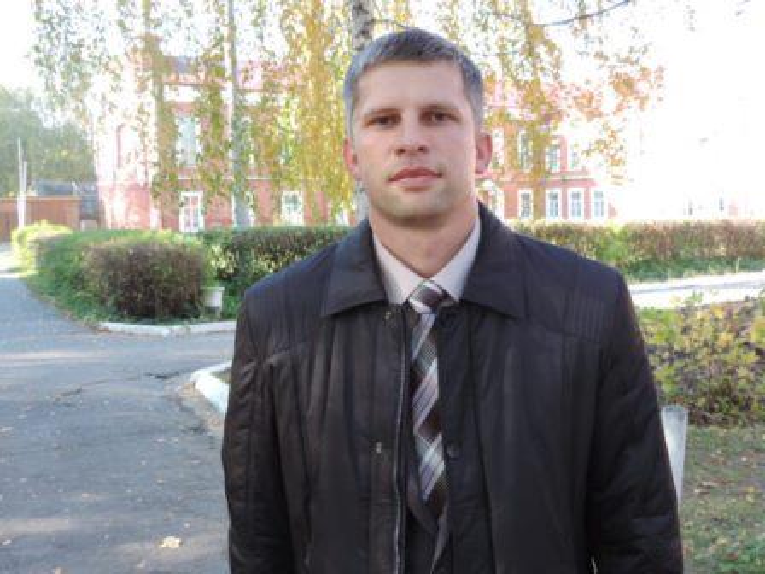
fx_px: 884
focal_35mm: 40
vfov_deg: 36.0
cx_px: 382
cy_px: 287
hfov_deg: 46.8
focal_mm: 7.1
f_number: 3.3
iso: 80
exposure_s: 1/50
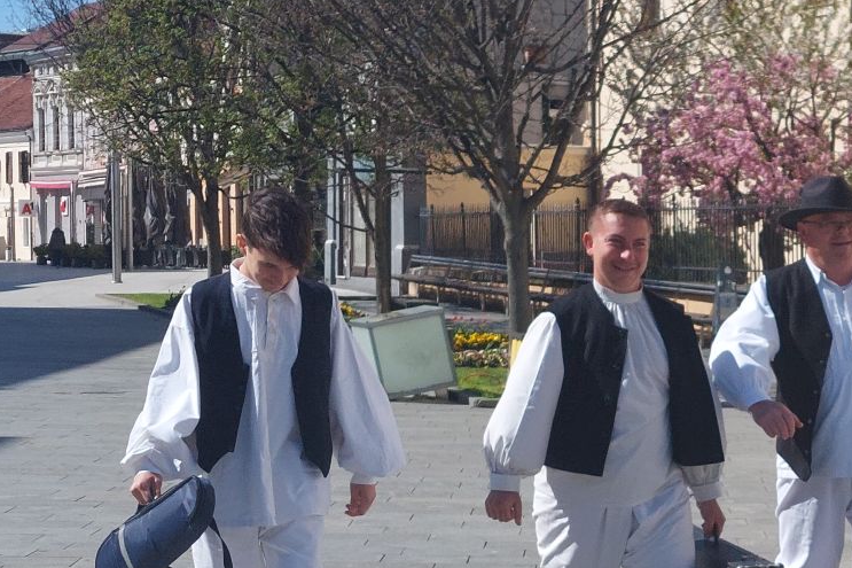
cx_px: 820
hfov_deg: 33.1
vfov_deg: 23.7
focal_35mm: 56
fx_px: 1325
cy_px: 477
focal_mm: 5.23
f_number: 1.8
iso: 40
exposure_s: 1/2126
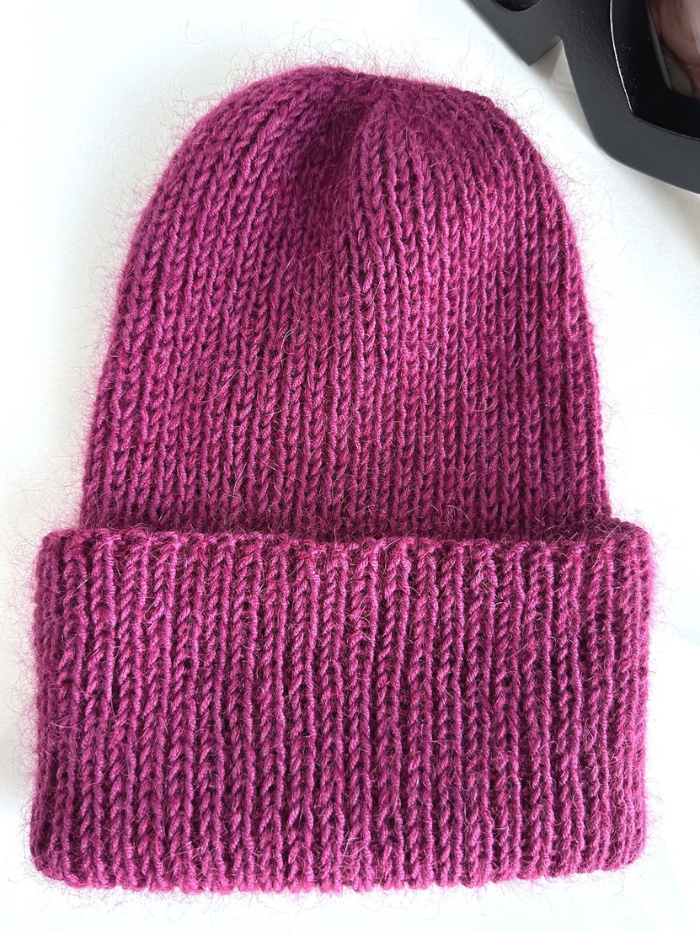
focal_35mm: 26
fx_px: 701
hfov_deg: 53.1
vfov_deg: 67.3
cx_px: 341
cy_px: 482
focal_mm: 6.86
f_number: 1.78
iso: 250
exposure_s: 1/60
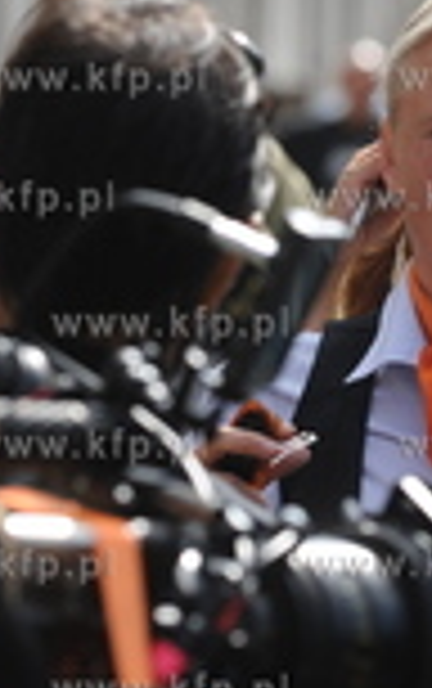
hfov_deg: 4.0
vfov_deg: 6.3
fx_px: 6255
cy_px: 382
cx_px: 328
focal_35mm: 333
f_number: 4
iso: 200
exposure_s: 1/800
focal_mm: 125
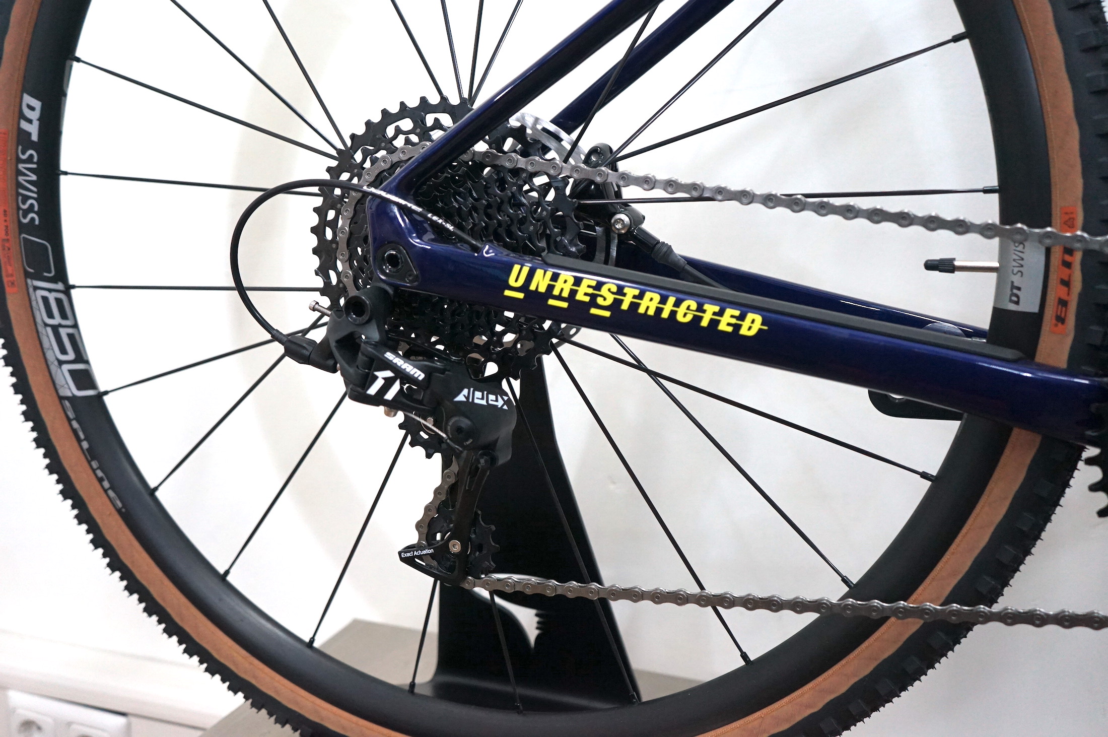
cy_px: 368
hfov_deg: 53.2
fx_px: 1107
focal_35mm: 36
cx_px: 554
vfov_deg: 36.8
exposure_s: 1/160
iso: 2000
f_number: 4
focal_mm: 36
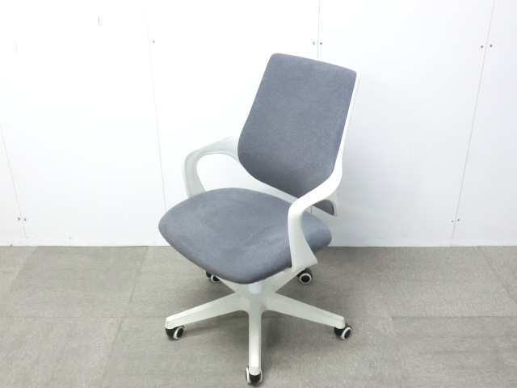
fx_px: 568
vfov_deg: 37.7
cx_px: 258
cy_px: 194
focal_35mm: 38
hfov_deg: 49.0
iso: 800
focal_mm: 6.9
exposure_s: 1/25
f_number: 3.9
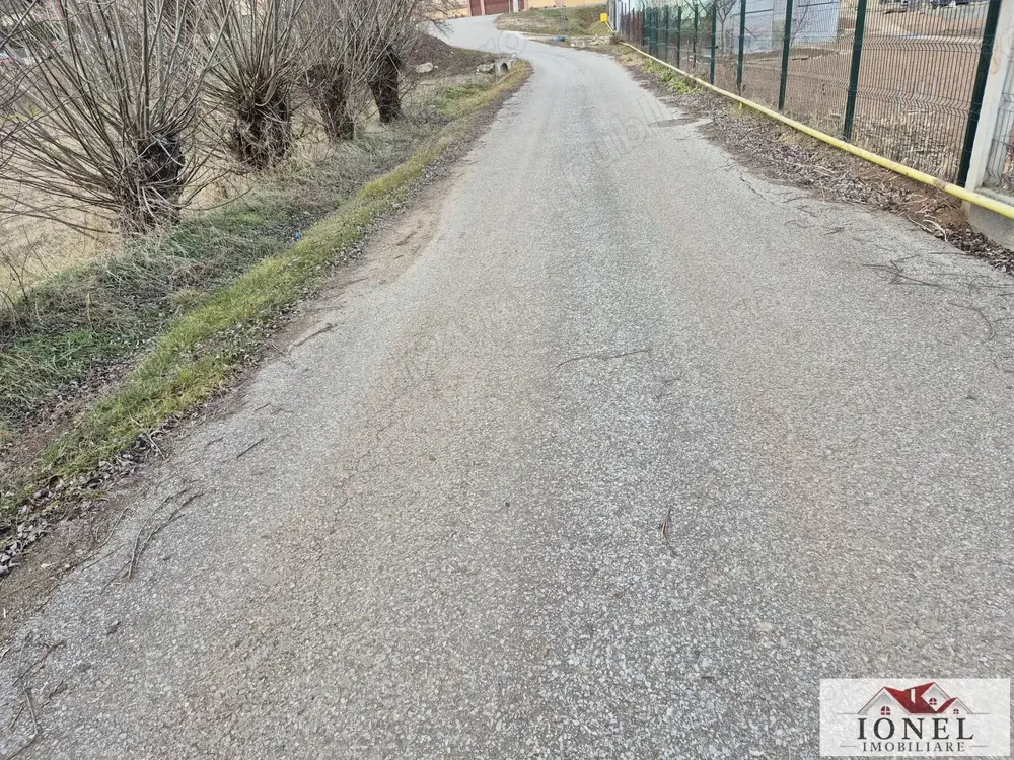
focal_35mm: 23
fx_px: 674
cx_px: 507
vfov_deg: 58.9
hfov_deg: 73.9
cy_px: 380
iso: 25
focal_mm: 5.4
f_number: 1.8
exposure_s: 1/225
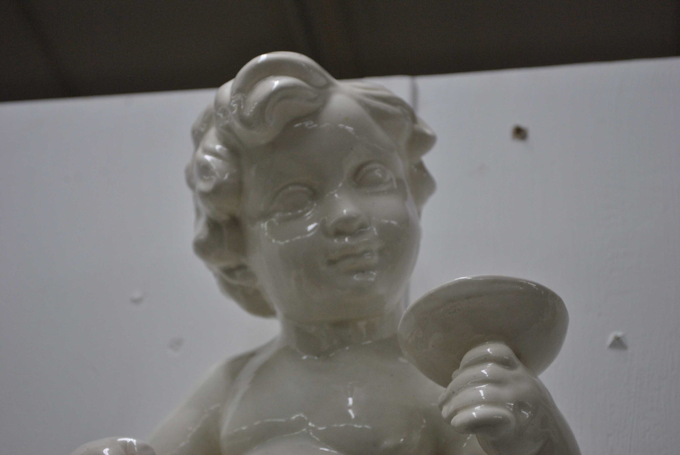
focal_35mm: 69
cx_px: 340
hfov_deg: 29.2
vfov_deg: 19.8
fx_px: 1305
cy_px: 228
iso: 400
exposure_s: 1/60
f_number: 5.3
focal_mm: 46
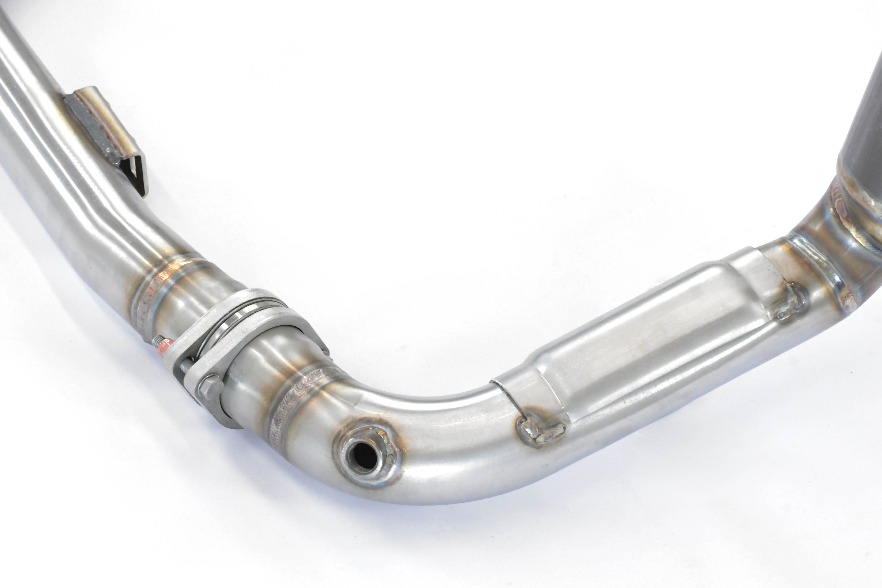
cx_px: 441
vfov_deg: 15.2
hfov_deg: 22.6
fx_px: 2205
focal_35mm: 90
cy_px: 294
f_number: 13
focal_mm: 60
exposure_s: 1/100
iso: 2500
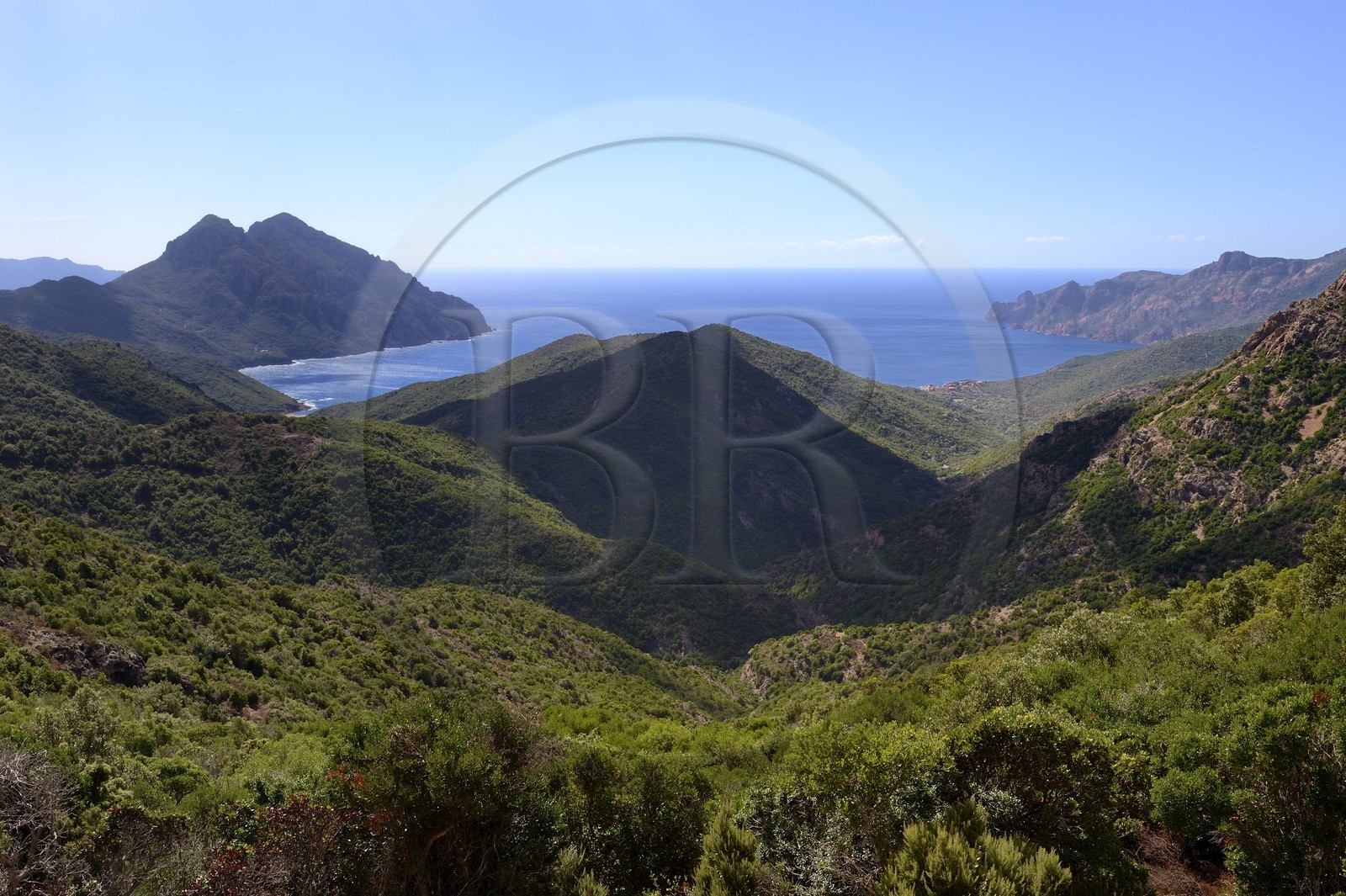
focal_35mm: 31
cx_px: 673
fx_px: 1158
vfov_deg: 42.3
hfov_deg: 60.3
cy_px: 448
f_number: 11
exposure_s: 1/250
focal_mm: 31
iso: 200
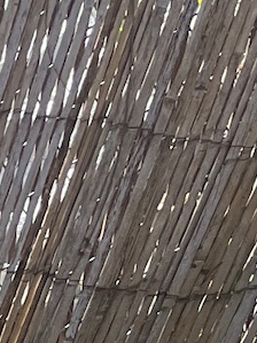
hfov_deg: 7.1
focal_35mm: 178
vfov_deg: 9.5
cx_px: -613
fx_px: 1763
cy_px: 912
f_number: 1.6
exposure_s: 1/424
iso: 50
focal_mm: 5.1
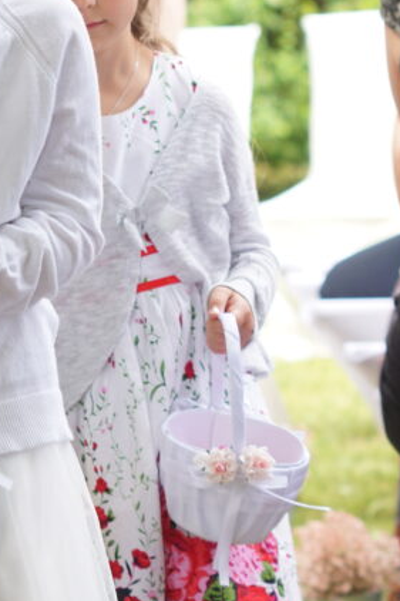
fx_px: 4253
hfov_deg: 5.4
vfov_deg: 8.1
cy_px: 300
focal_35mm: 255
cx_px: -36
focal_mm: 70
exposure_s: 1/160
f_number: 4
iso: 200
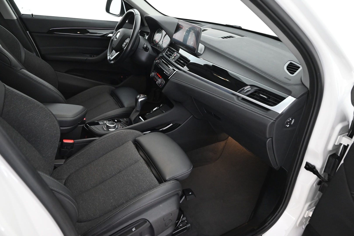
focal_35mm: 24
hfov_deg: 73.7
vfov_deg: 53.1
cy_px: 118
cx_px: 177
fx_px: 236
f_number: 4
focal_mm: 24
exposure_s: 1/60
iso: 4500
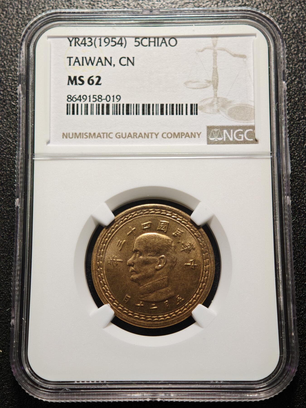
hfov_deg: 24.4
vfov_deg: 32.2
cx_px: 153
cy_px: 204
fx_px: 707
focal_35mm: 60
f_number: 2
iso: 500
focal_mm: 9
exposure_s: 1/108
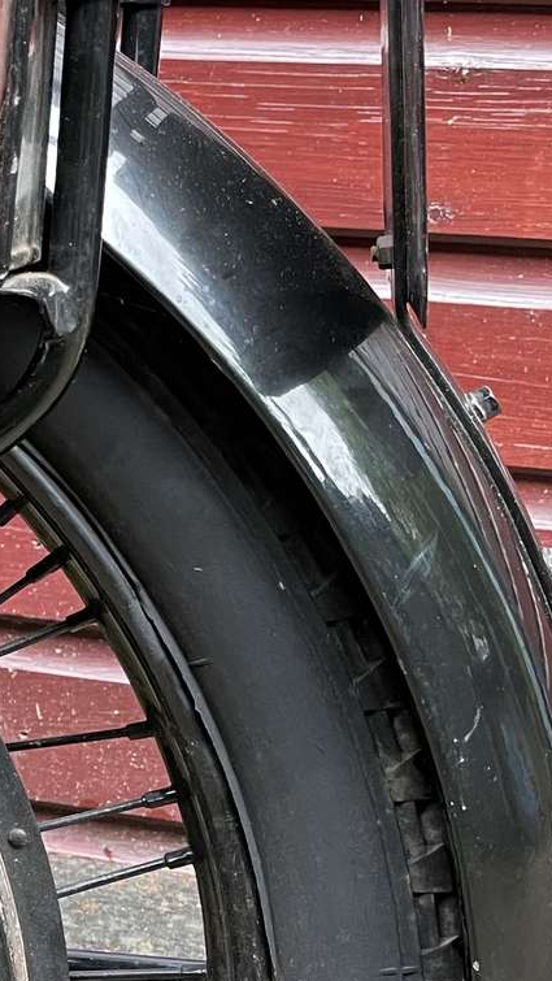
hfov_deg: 14.0
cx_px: -494
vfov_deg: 27.9
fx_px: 1950
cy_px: 725
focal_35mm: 75
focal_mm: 4.2
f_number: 1.6
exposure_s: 1/81
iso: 125
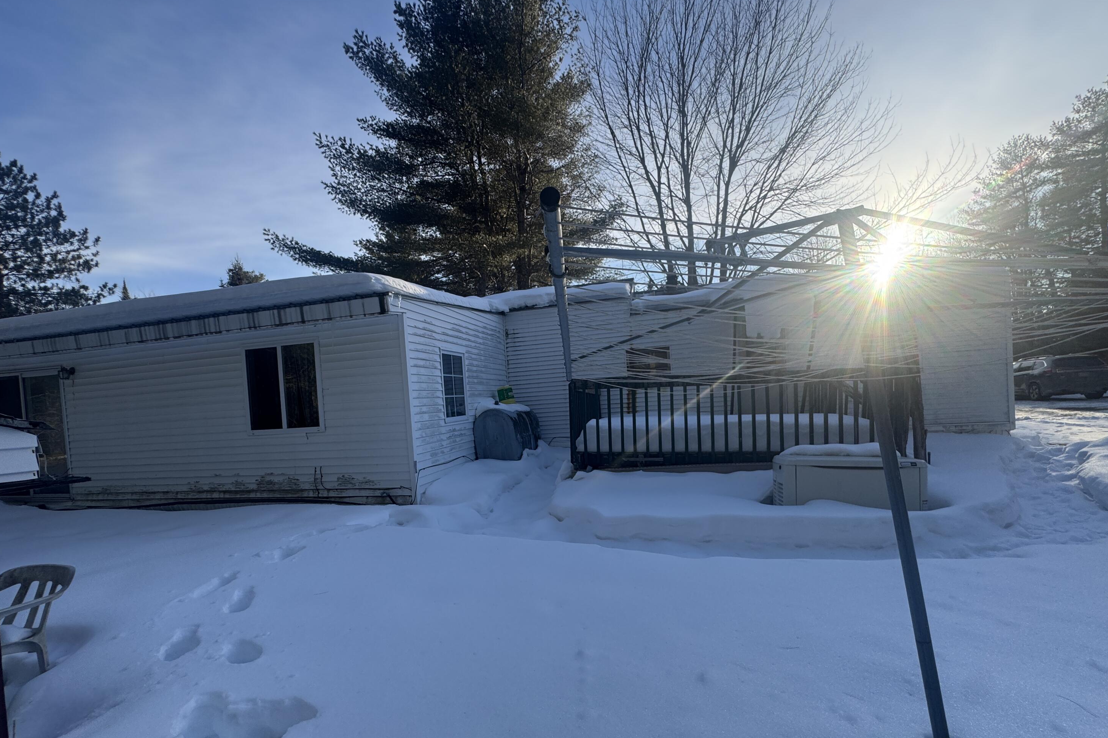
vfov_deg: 77.0
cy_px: 417
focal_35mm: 15
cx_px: 561
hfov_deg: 100.4
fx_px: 462
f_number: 2.2
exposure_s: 1/573
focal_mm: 2.22
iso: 40
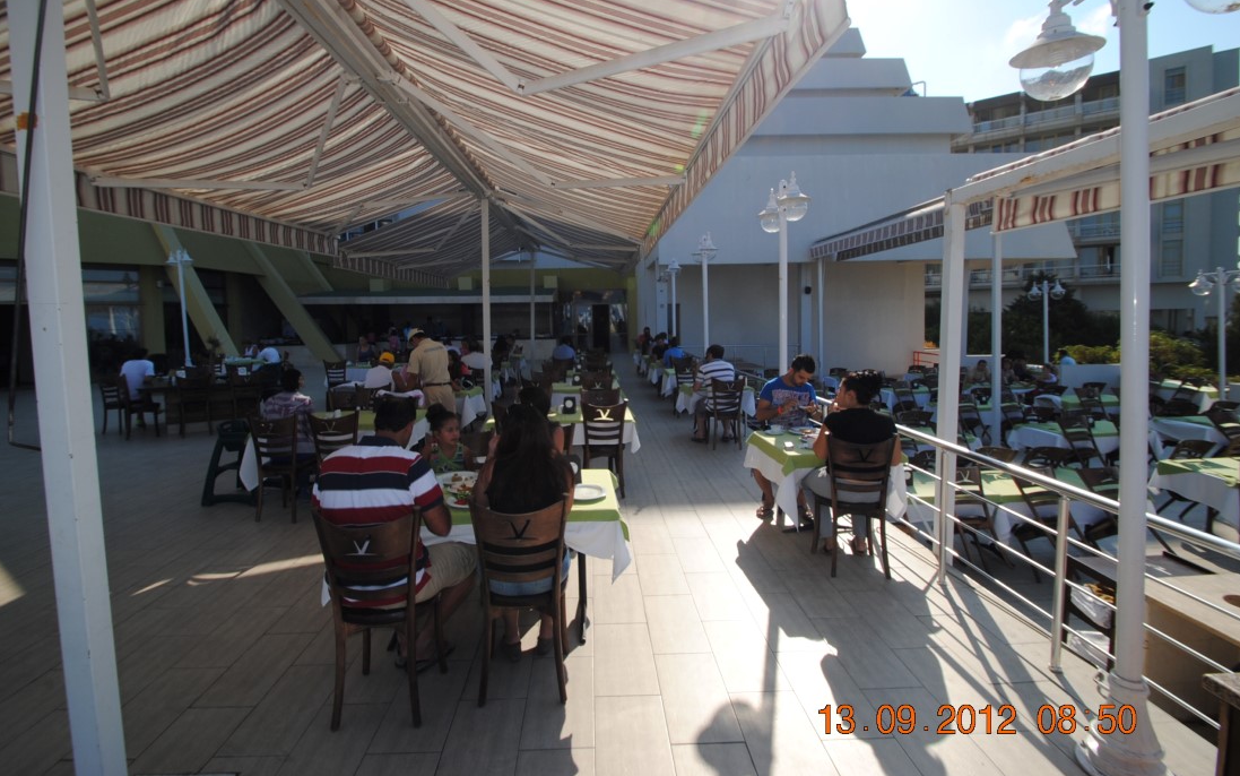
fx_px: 541
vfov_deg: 71.1
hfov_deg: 97.8
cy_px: 351
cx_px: 612
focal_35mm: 16
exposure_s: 1/200
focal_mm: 10
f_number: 10
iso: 100
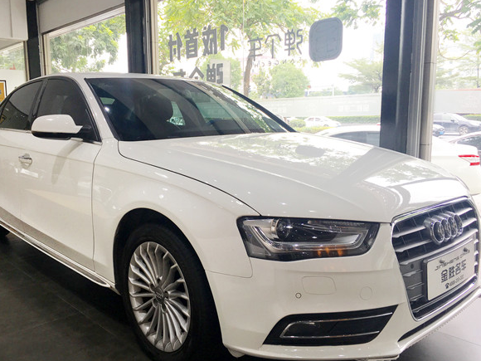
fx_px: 445
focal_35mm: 32
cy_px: 189
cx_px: 224
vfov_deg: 44.1
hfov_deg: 56.8
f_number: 2.2
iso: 25
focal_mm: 4.15
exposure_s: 1/114
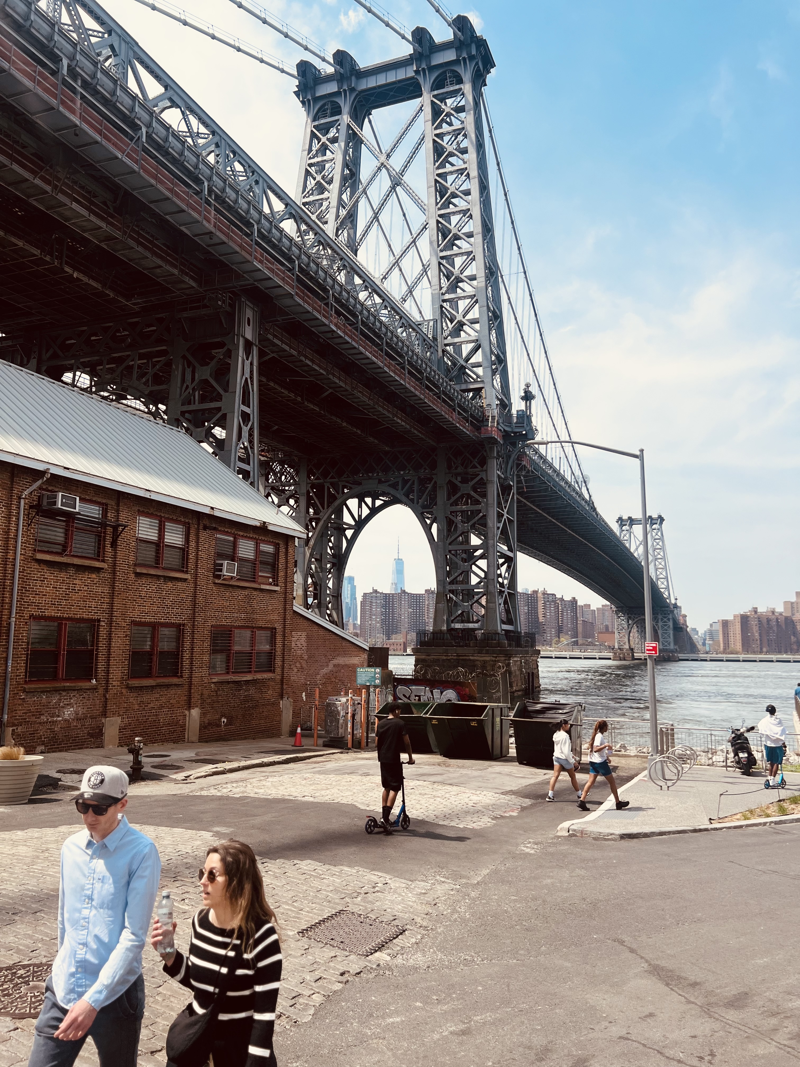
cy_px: 534
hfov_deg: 53.1
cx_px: 400
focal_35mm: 26
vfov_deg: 67.3
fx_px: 801
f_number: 1.5
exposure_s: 1/5076
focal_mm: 5.7
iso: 50
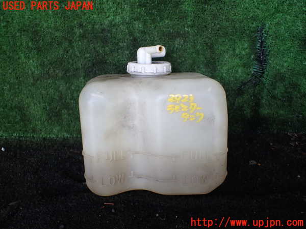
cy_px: 114
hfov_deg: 60.0
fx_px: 265
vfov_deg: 46.8
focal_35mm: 30
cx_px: 153
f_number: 2.3
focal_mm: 5.4
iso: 100
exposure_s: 1/125
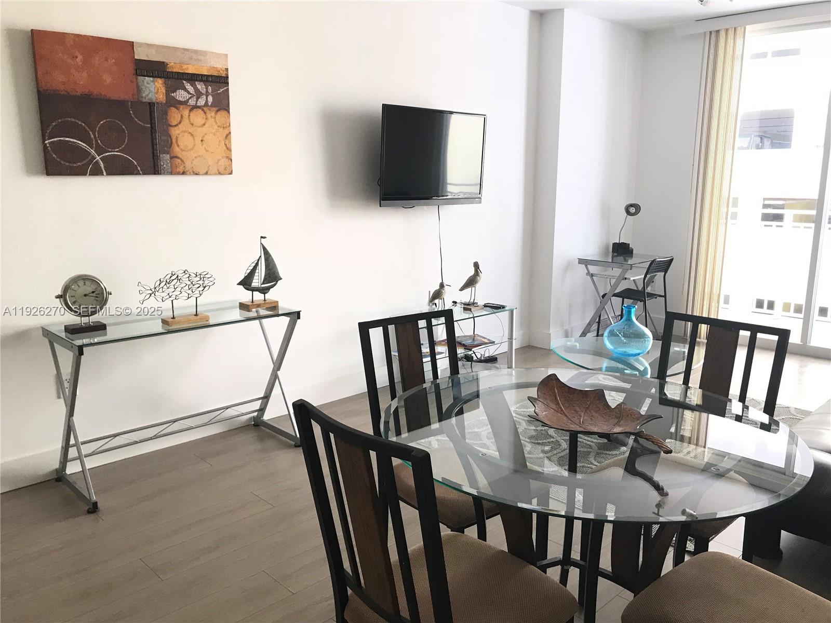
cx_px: 416
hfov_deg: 63.4
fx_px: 672
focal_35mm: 28
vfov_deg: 49.7
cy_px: 312
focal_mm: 3.99
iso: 20
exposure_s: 1/30
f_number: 1.8
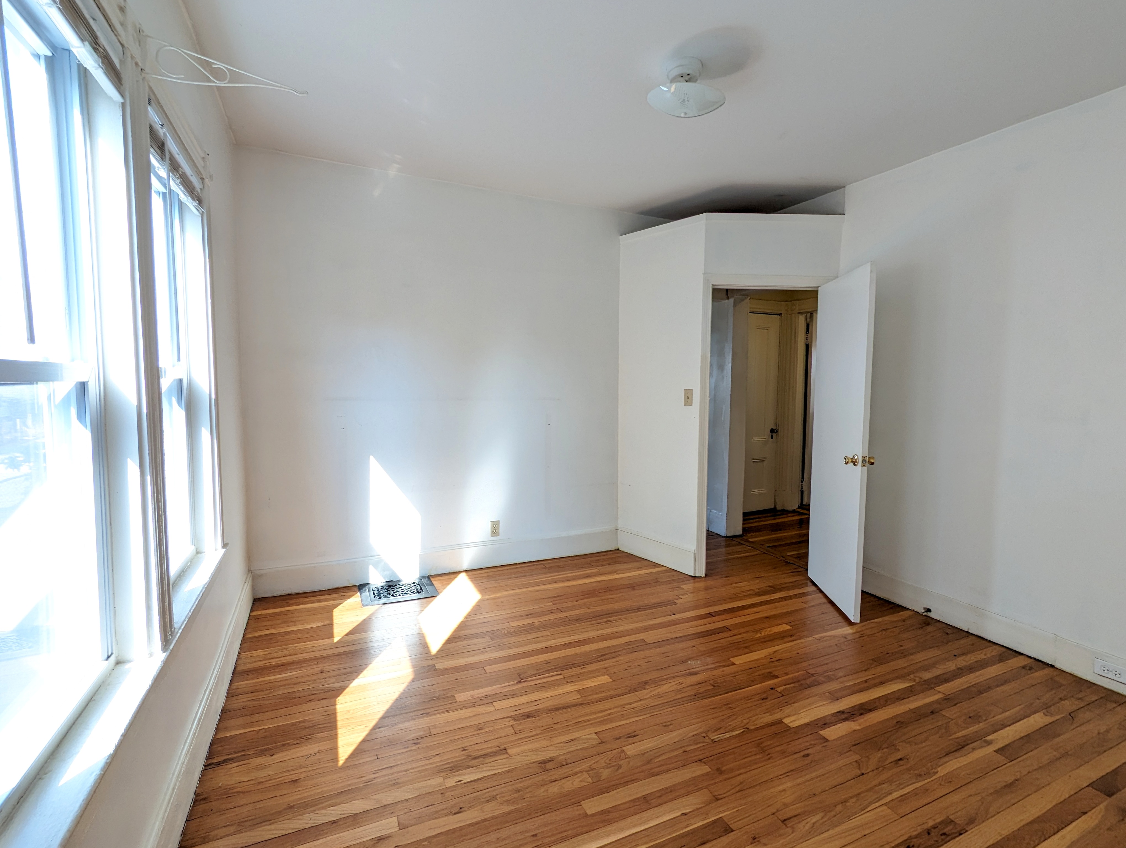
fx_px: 521
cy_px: 424
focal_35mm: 16
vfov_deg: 78.2
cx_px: 563
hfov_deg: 94.4
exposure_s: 1/120
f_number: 2.2
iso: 104
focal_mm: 2.35
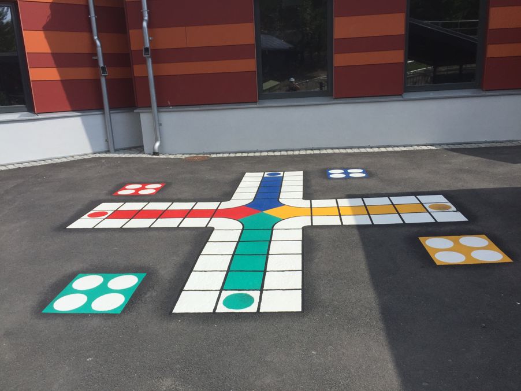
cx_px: 260
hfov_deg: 61.7
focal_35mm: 29
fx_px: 436
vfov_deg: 48.2
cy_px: 196
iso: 32
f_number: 2.2
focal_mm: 4.15
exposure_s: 1/1883
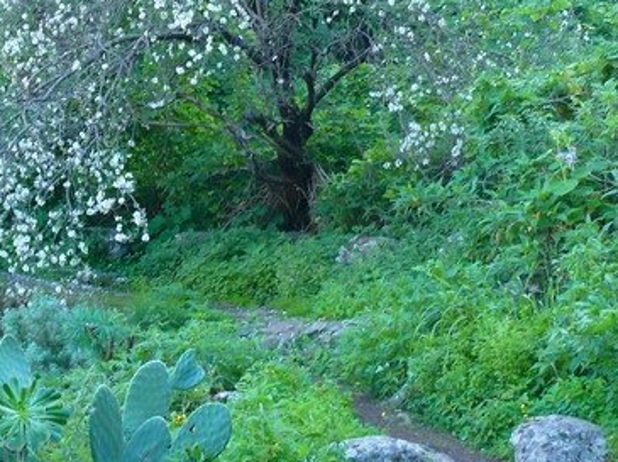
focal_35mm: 72
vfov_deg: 20.0
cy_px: 46
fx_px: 1284
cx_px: 107
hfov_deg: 26.5
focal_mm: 7.4
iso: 200
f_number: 2.8
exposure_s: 1/30
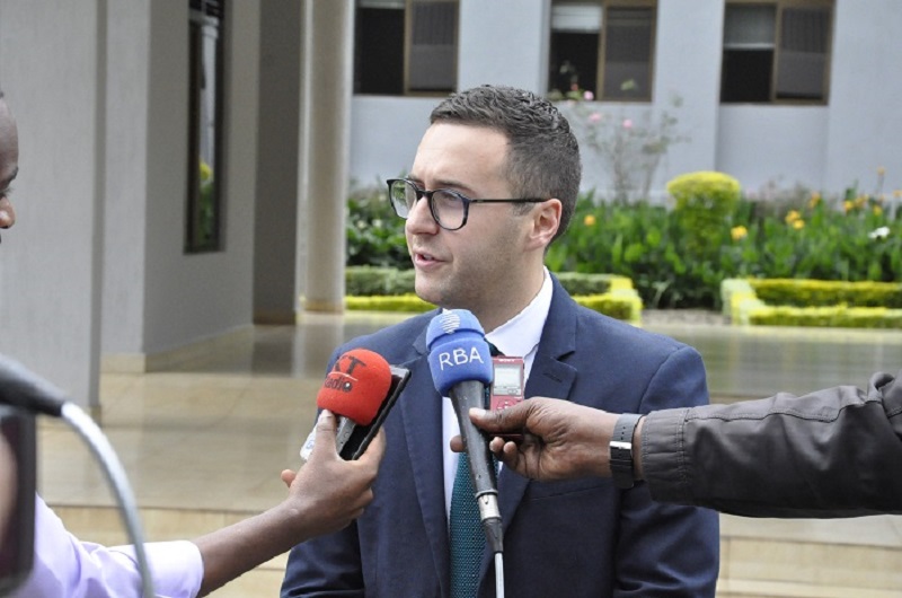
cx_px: 451
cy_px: 299
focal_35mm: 105
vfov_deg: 13.0
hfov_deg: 19.5
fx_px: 2626
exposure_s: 1/1250
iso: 3200
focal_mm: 70
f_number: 9
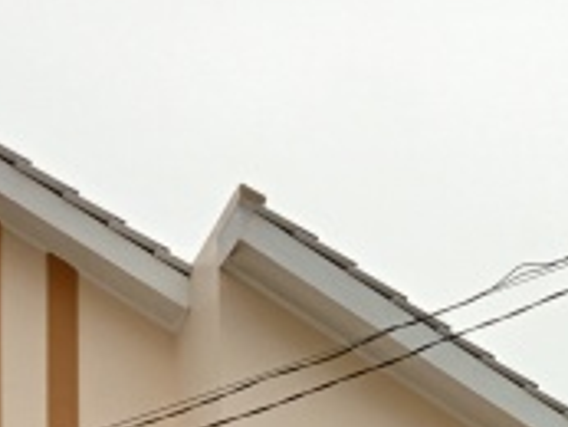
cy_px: 729
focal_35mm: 99
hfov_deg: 19.5
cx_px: 507
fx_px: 1626
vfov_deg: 13.6
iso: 100
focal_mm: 3.46
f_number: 2.2
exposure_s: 1/1081
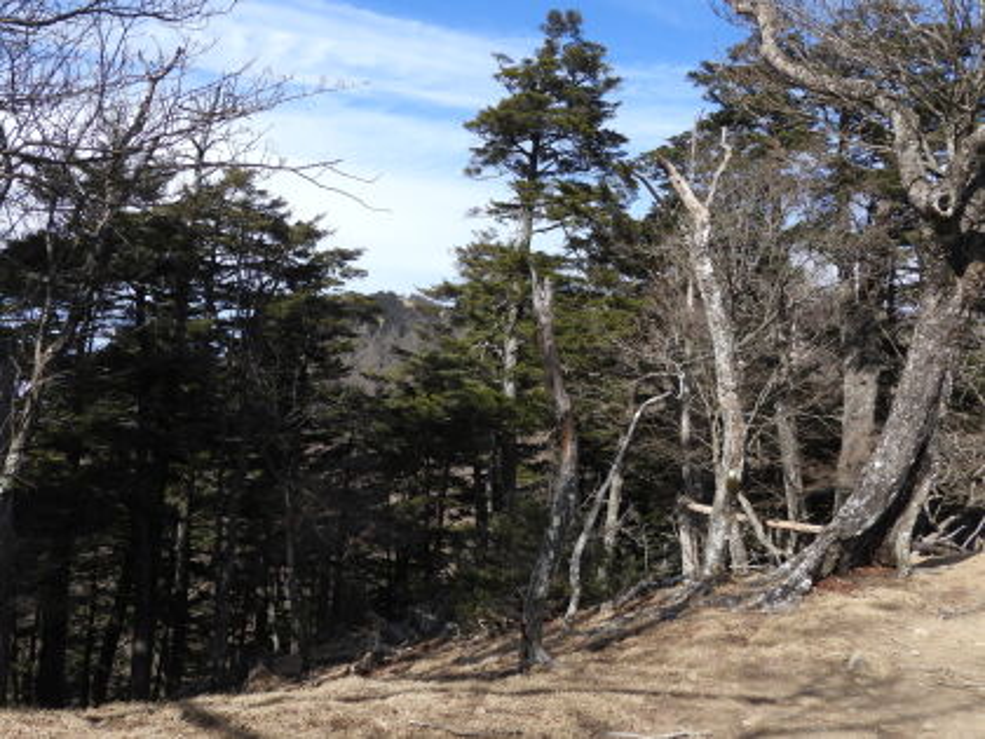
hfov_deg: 60.0
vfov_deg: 46.8
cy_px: 370
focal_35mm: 30
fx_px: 854
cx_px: 492
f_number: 3.2
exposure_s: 1/1000
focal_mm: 5.4
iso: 100
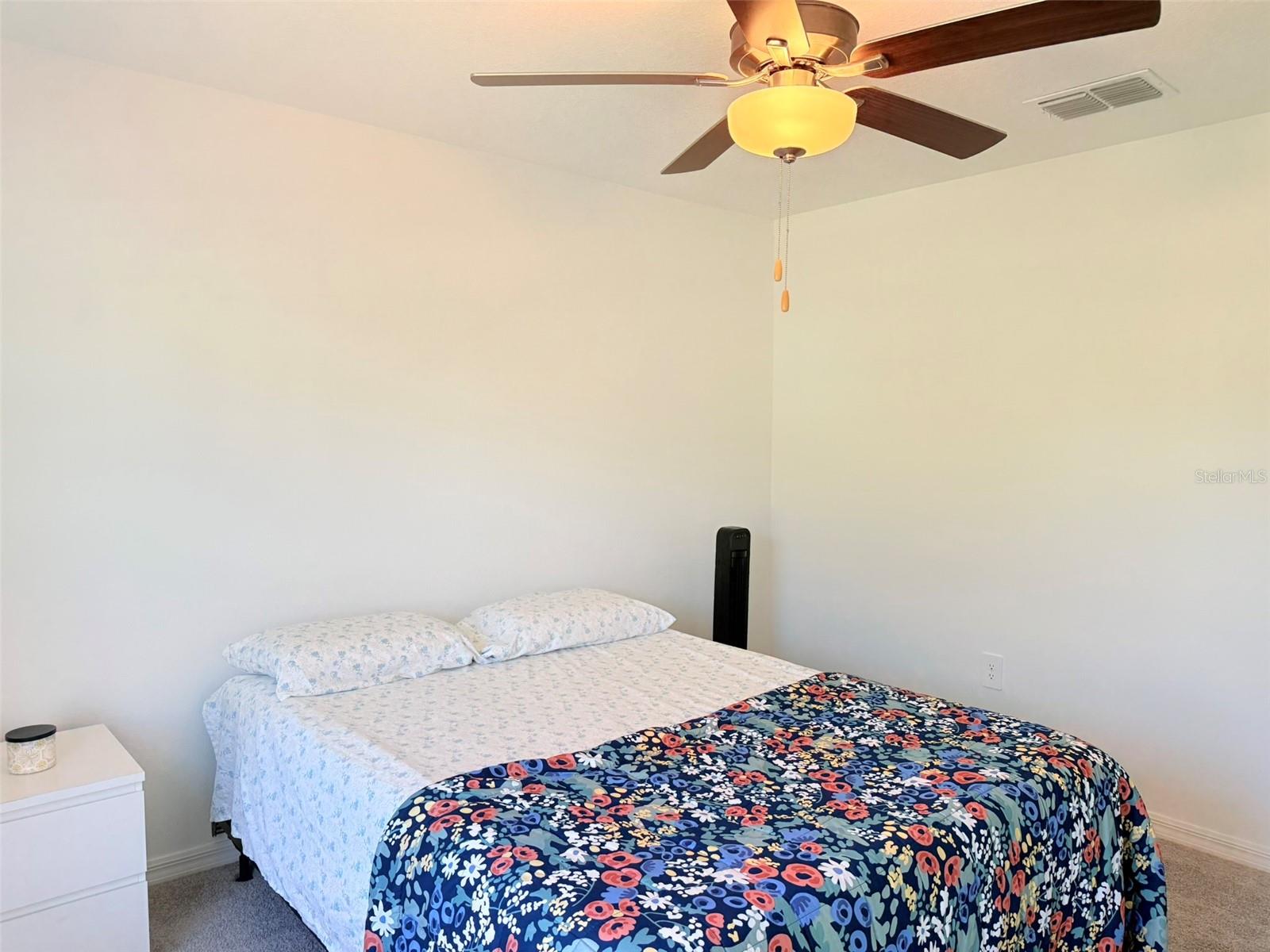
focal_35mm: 24
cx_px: 635
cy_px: 476
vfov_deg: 56.8
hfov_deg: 71.6
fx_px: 881
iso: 125
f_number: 1.78
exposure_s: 1/210
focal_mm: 6.76
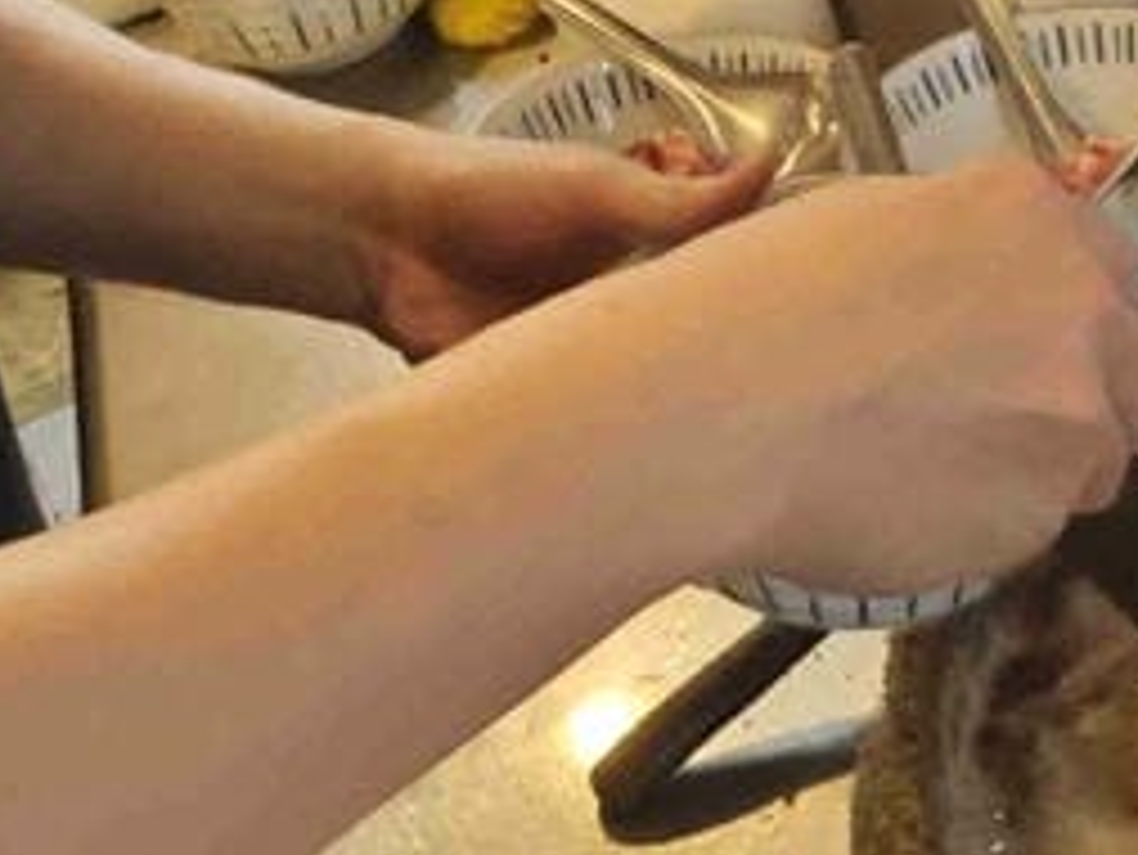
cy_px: -360
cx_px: 702
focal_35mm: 90
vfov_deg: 15.4
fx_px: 2960
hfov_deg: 21.7
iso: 80
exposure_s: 1/120
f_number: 1.8
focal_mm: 2.03
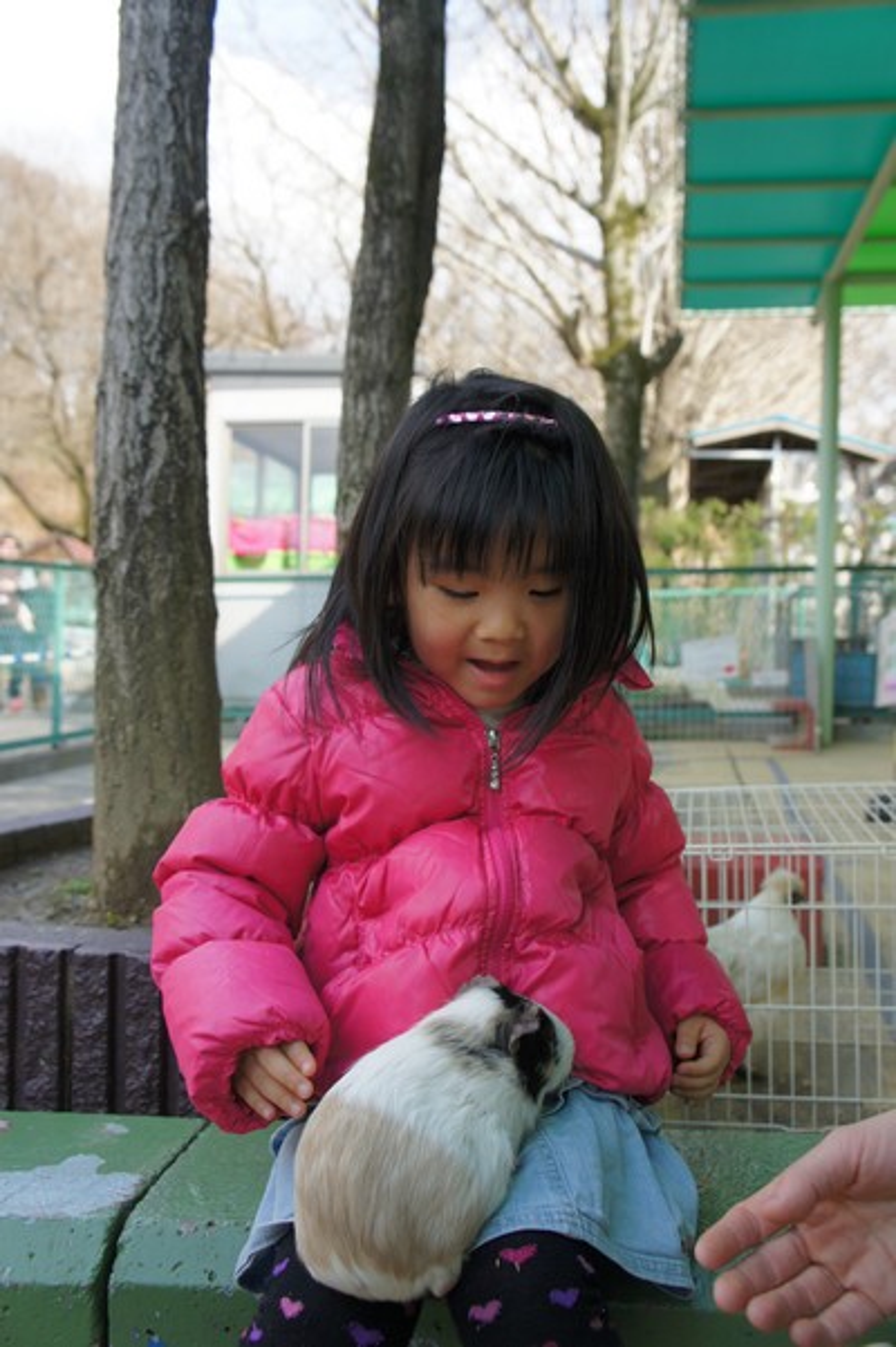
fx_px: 1233
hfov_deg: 39.9
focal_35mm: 33
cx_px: 448
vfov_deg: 57.2
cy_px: 674
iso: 200
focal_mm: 22
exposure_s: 1/250
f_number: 5
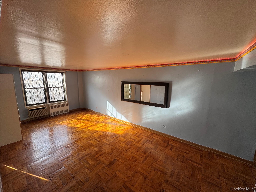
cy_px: 96
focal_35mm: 14
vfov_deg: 85.7
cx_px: 128
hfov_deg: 102.1
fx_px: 104
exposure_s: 1/99
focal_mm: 2.22
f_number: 2.2
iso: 64
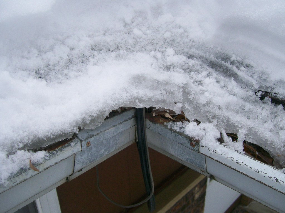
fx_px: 296
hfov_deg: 51.4
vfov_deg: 39.7
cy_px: 106
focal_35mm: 36
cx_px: 142
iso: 80
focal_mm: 6
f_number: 2.7
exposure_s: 1/547
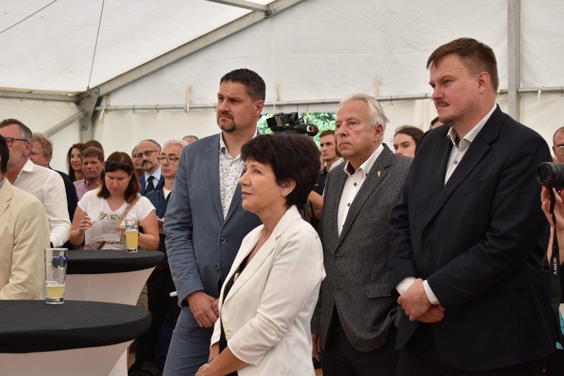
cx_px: 282
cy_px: 188
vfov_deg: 19.7
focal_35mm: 69
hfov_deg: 29.2
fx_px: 1081
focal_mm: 46
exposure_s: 1/100
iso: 100
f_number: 5.3
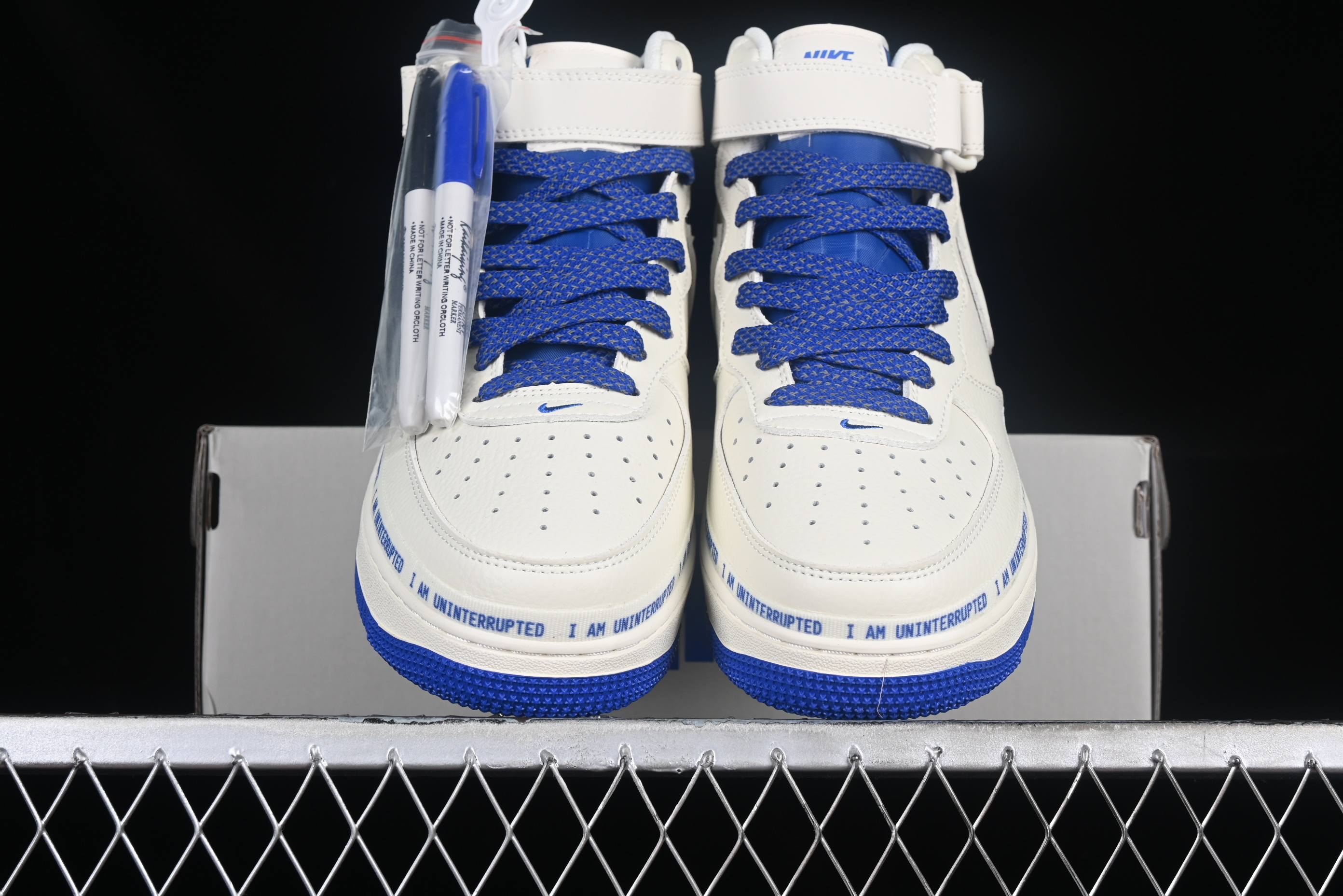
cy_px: 448
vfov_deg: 18.9
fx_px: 2686
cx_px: 672
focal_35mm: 72
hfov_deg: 28.1
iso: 160
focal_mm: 48
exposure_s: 1/100
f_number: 8
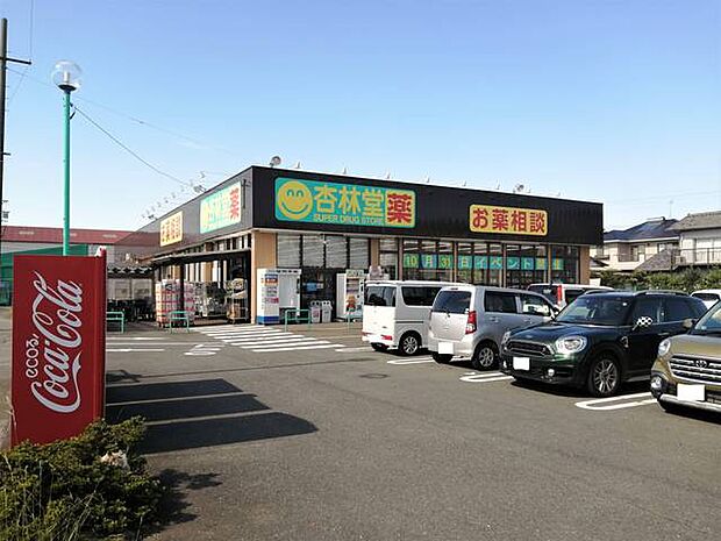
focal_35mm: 27
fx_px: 562
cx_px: 360
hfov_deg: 65.3
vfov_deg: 51.4
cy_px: 270
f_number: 1.8
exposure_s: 1/698
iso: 50
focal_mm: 3.62
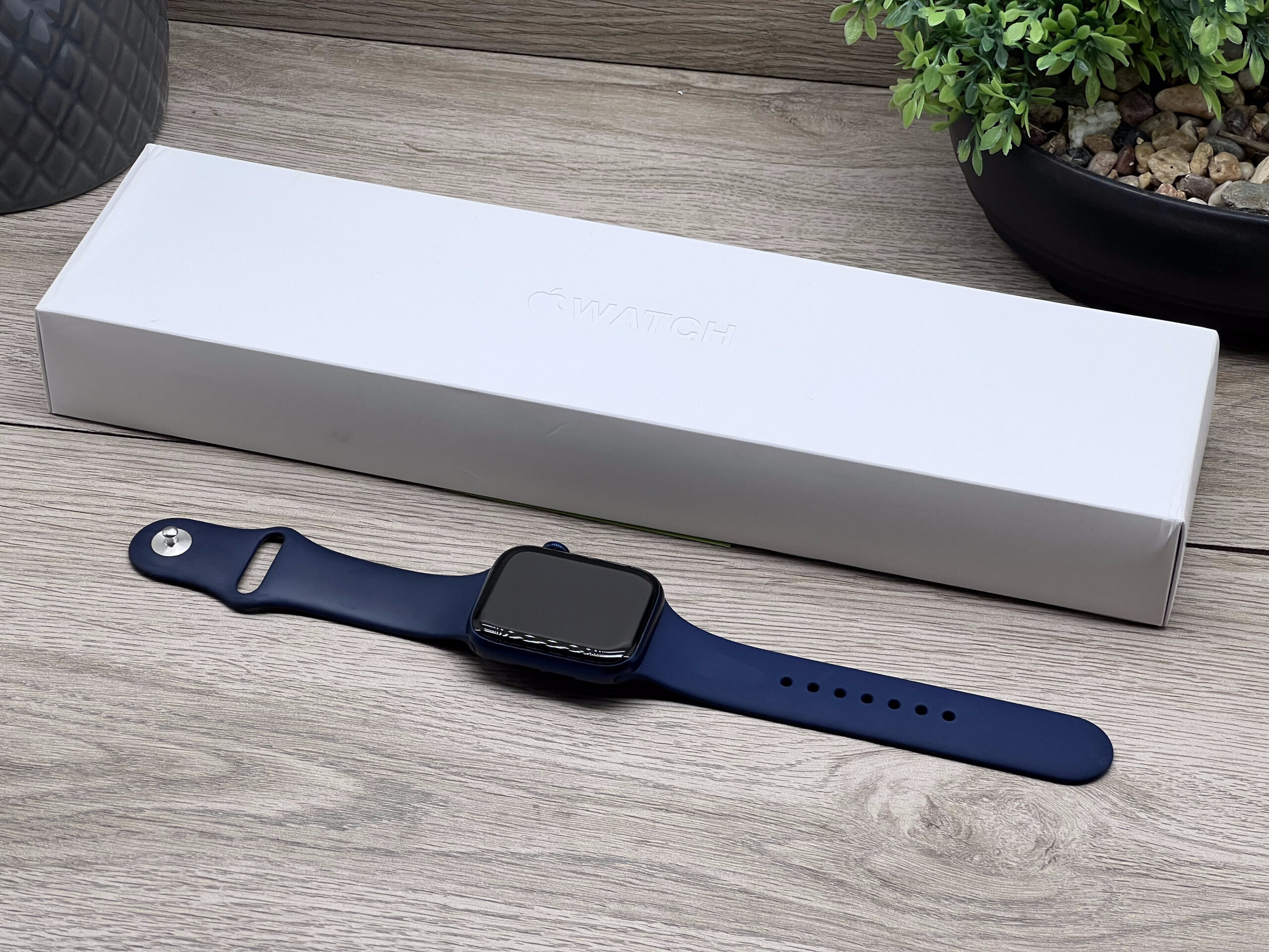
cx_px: 634
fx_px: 2823
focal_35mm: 77
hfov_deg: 25.3
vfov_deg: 19.1
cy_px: 476
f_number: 2.8
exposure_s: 1/100
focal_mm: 9
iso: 40
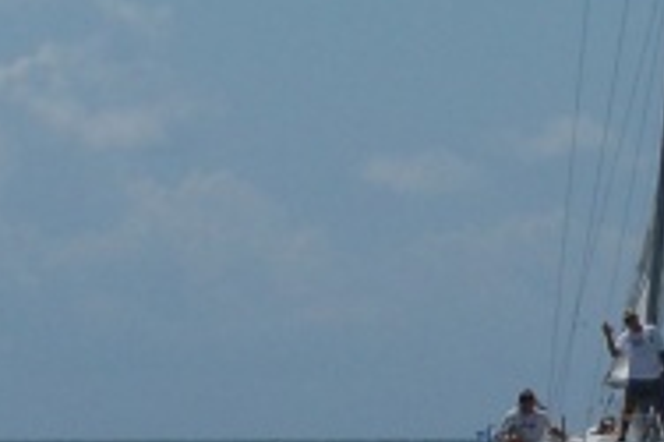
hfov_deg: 5.5
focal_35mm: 372
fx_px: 6855
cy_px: 81
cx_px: 650
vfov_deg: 3.7
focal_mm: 17.5
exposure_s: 1/1000
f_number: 6.3
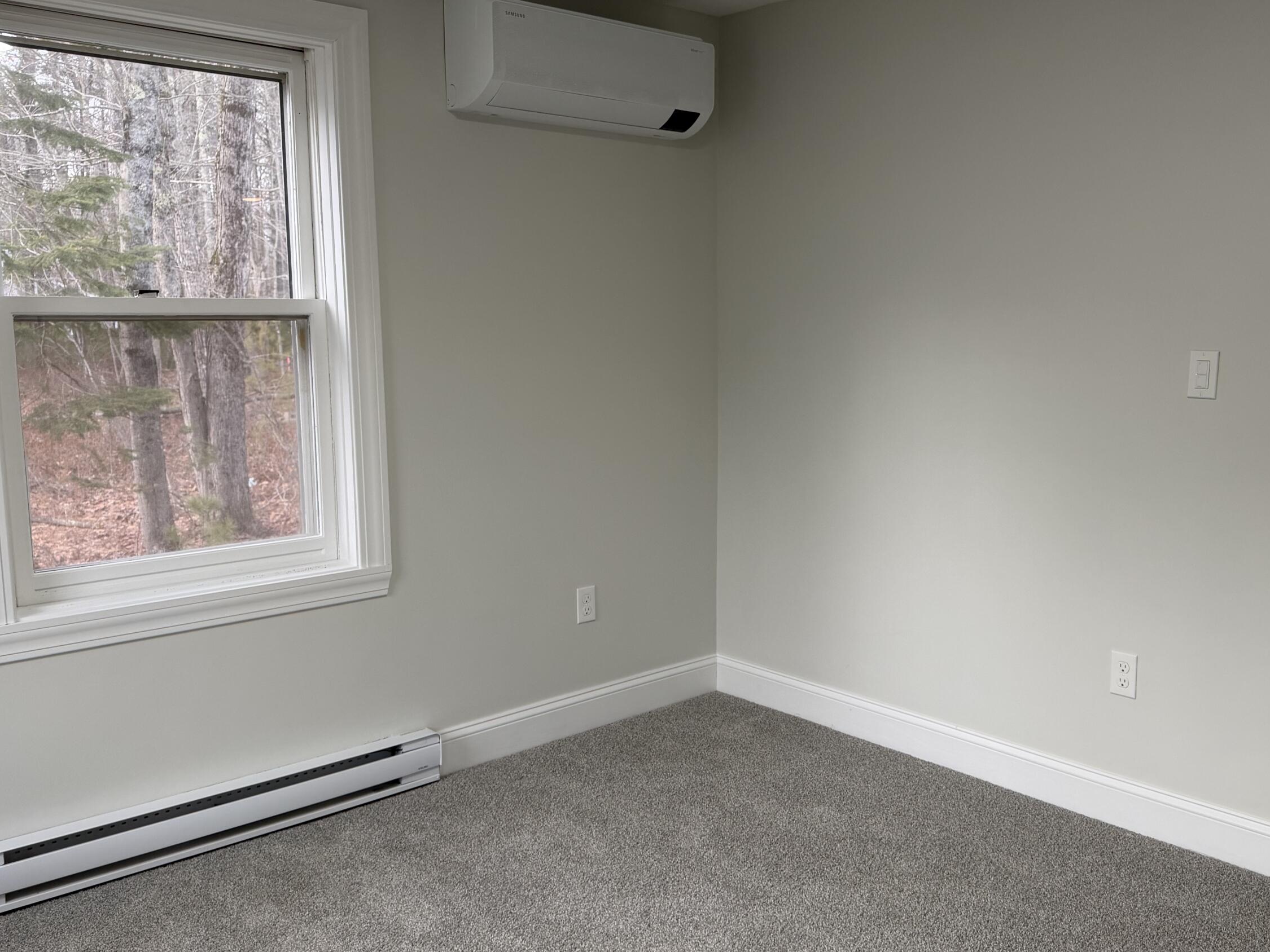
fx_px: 1174
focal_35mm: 32
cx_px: 720
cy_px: 486
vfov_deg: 44.2
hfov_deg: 56.6
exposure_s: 1/120
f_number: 1.78
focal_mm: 6.76
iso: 100
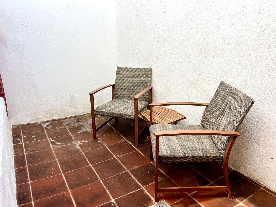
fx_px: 207
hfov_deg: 67.3
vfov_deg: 53.1
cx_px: 138
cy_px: 104
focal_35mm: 26
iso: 50
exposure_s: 1/1972
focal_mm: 5.7
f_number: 1.5
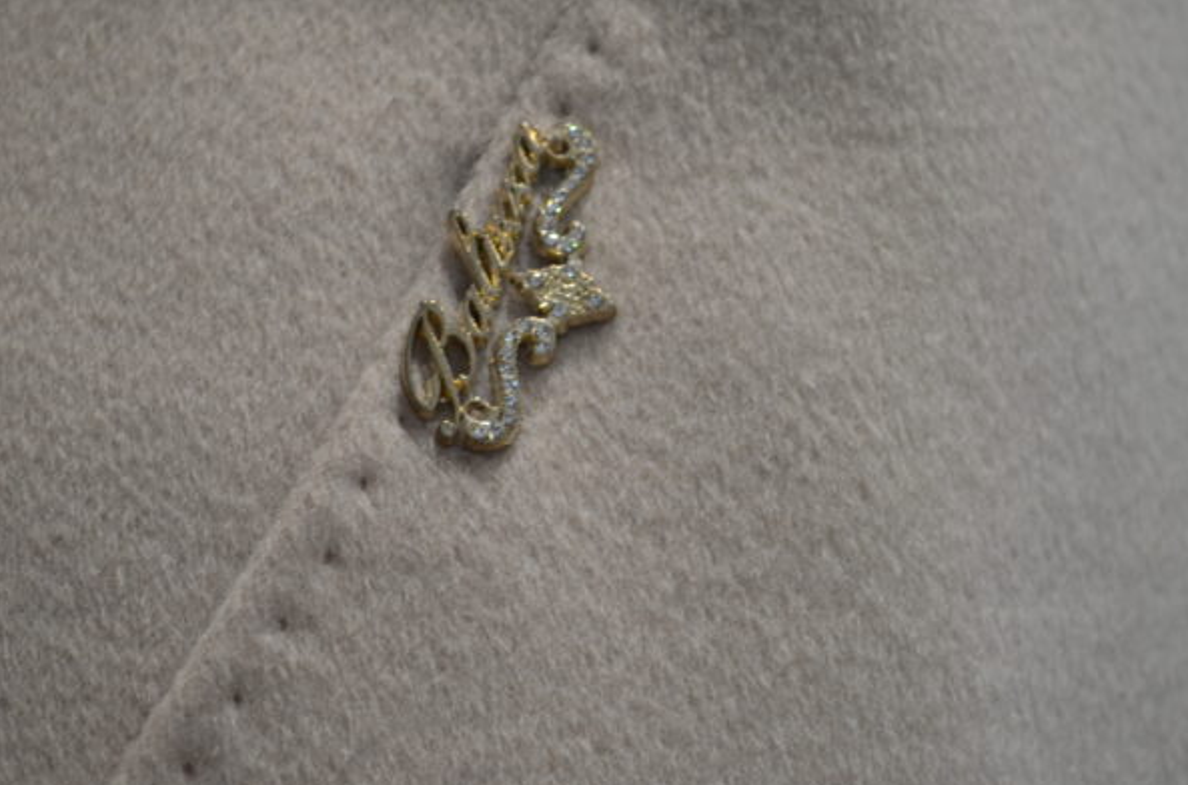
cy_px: 394
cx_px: 593
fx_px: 2748
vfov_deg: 16.3
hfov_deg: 24.4
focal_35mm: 84
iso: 400
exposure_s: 1/60
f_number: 5.6
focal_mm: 55
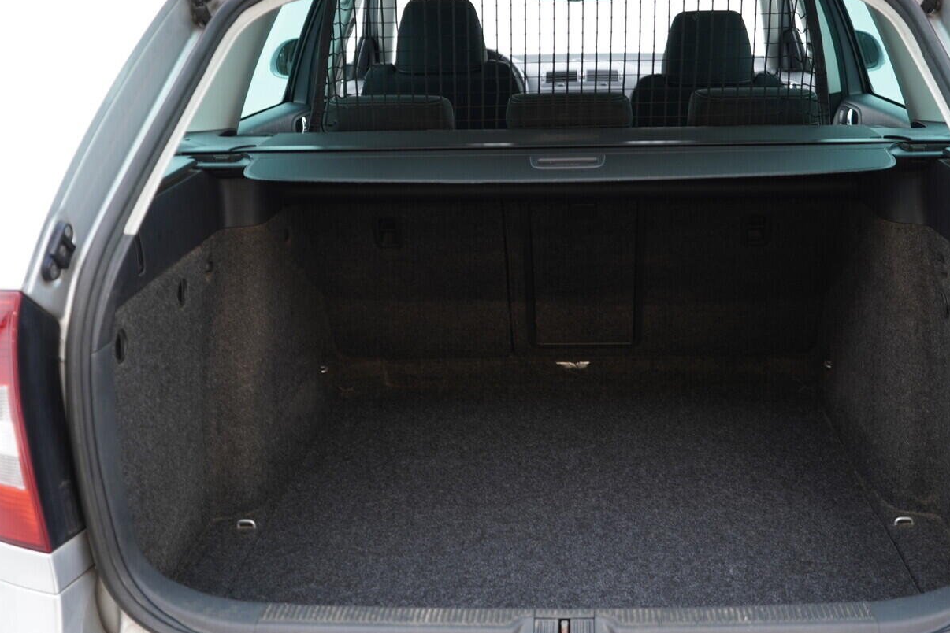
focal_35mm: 43
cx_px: 556
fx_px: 1135
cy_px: 298
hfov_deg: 45.3
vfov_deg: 31.2
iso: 250
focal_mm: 24
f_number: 2.8
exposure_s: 1/40
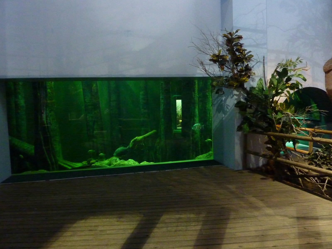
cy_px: 124
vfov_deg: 54.9
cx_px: 166
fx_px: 240
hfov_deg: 69.4
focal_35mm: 25
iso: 800
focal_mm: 4.1
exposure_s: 1/8
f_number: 3.3
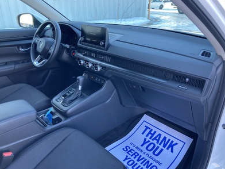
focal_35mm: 30
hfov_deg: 60.0
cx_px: 112
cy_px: 84
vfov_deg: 46.8
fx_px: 195
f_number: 1.8
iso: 80
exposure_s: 1/117
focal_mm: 3.99
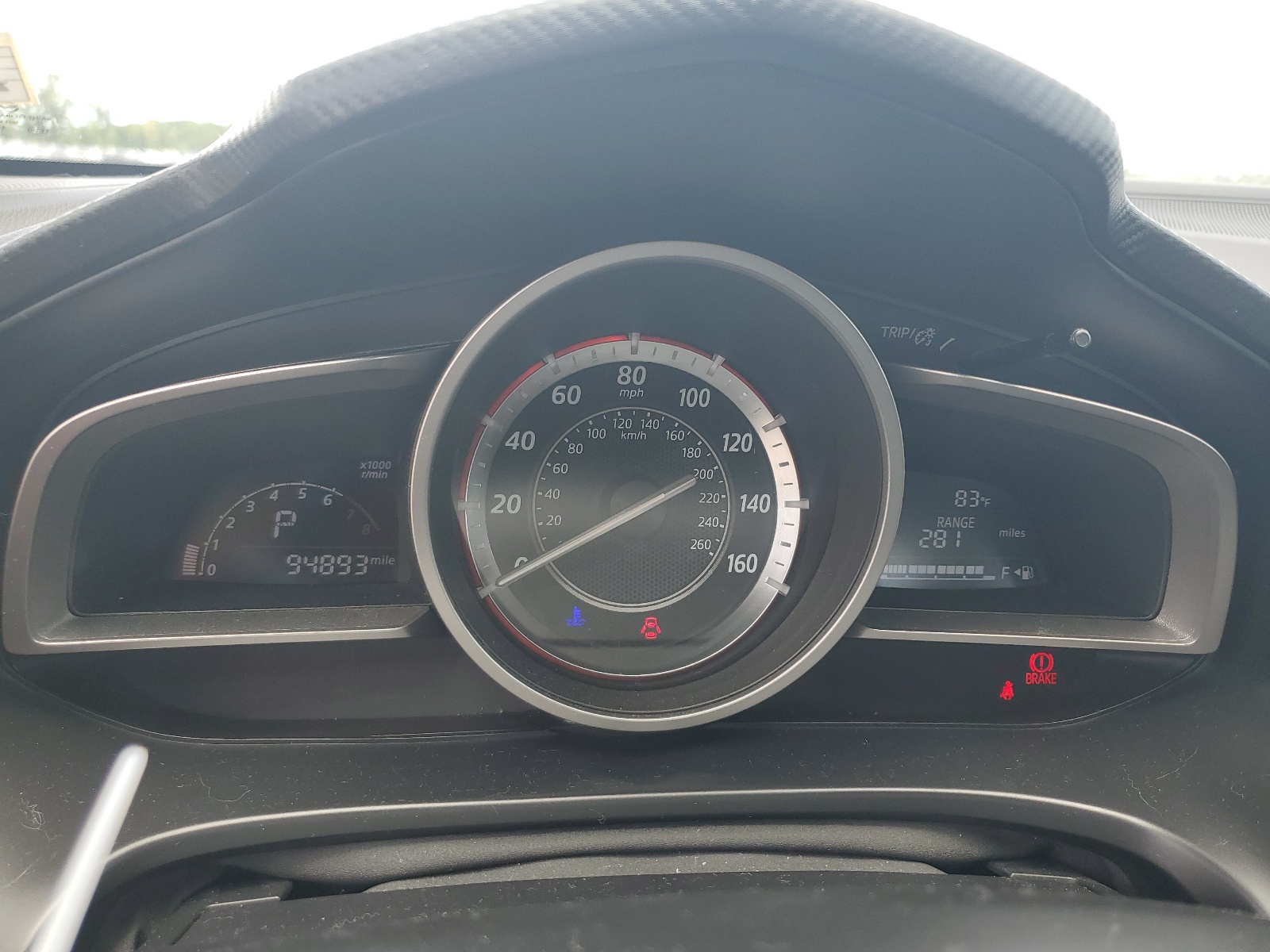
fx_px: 954
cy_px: 476
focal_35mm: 26
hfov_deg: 67.3
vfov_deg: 53.1
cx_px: 635
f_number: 1.5
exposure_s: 1/312
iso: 50
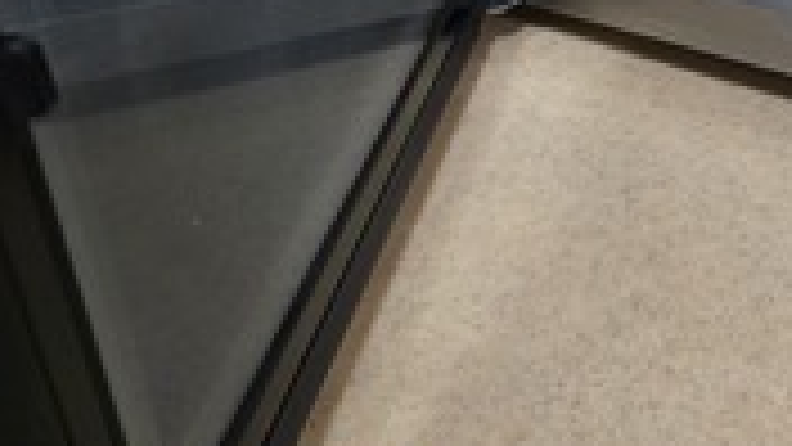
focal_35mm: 65
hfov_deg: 30.4
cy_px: -11
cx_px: 767
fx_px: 1365
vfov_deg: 18.0
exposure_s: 1/60
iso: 1000
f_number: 1.7
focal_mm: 6.3
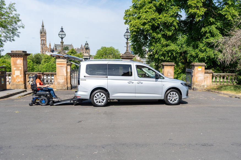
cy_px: 80
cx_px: 120
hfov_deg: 57.2
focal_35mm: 33
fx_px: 221
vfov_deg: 40.0
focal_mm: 33
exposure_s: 1/640
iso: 100
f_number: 5
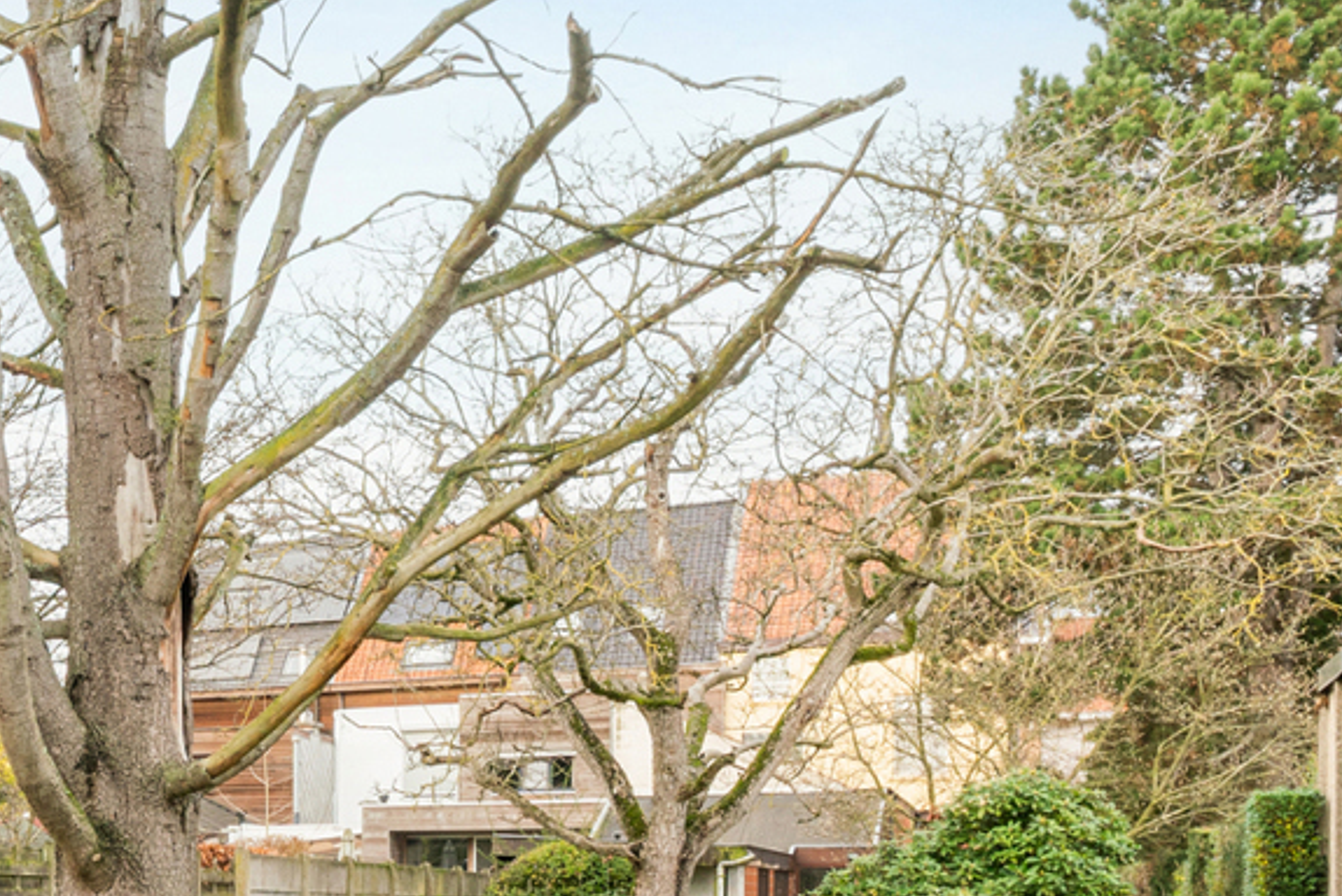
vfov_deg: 21.6
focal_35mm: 60
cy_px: 950
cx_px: -462
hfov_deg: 27.2
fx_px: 2238
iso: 250
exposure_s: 1/25
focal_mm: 16
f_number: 11
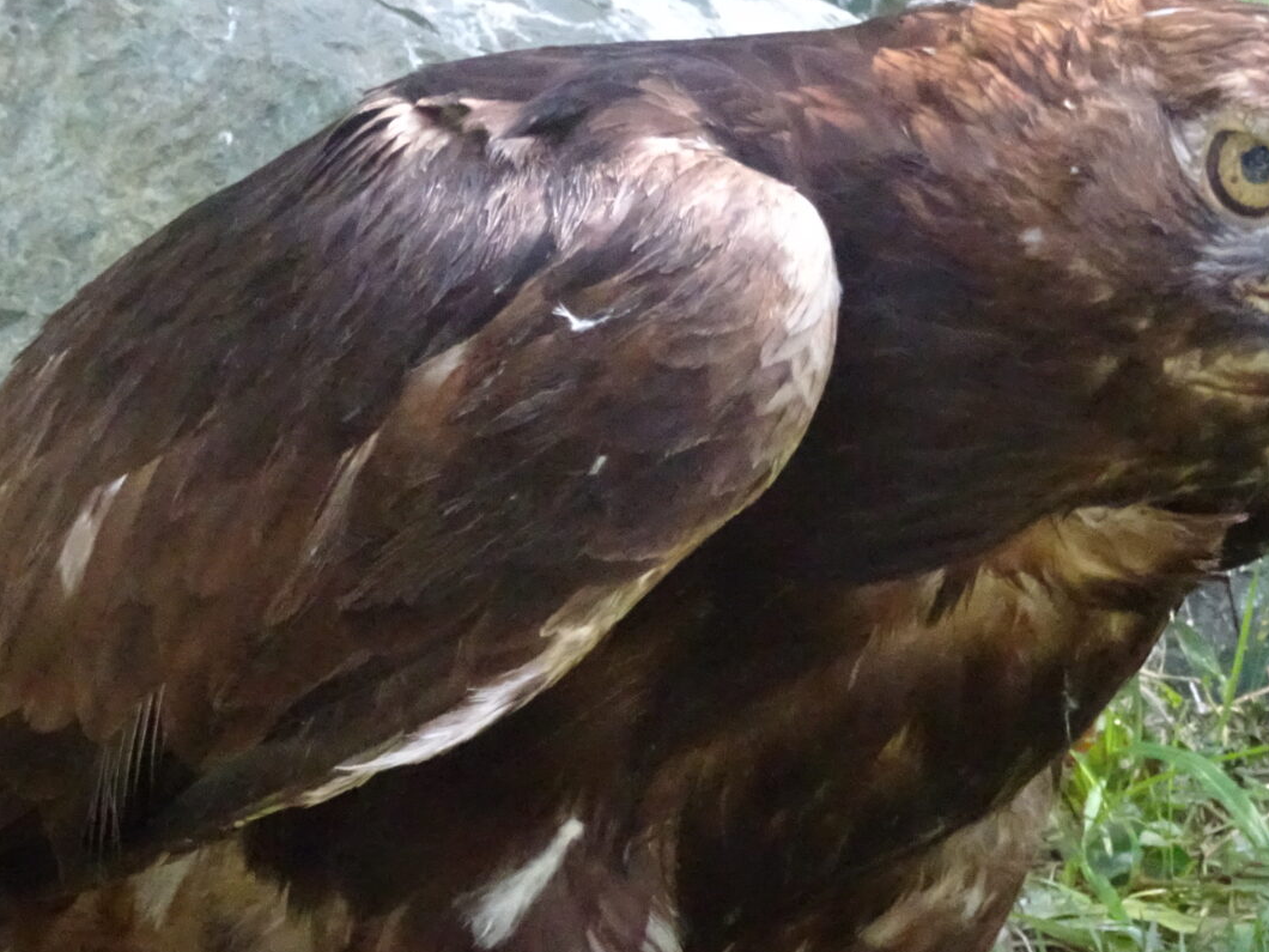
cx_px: 687
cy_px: 568
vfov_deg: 14.9
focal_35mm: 99
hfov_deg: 19.8
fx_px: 3629
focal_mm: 7.05
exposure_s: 1/250
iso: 1600
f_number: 4
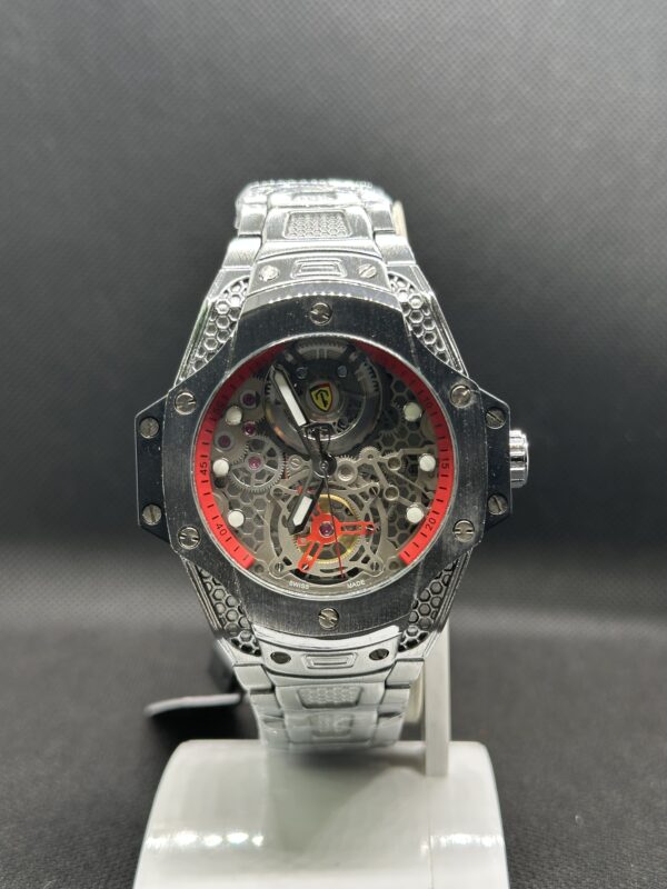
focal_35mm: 48
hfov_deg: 30.3
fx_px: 1233
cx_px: 334
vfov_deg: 39.7
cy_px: 444
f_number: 1.78
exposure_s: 1/50
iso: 64
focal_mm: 6.86
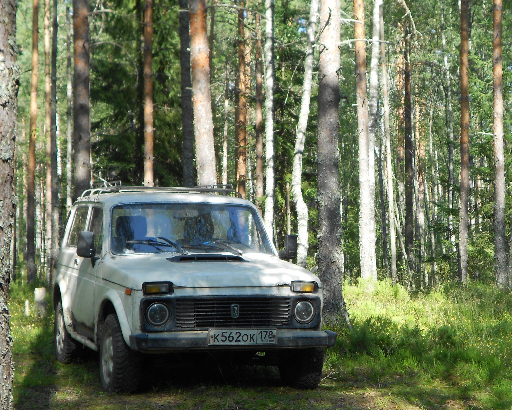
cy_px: 239
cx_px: 315
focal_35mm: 82
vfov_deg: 18.7
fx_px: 1243
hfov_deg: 23.2
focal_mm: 10
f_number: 4.9
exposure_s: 1/100
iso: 80
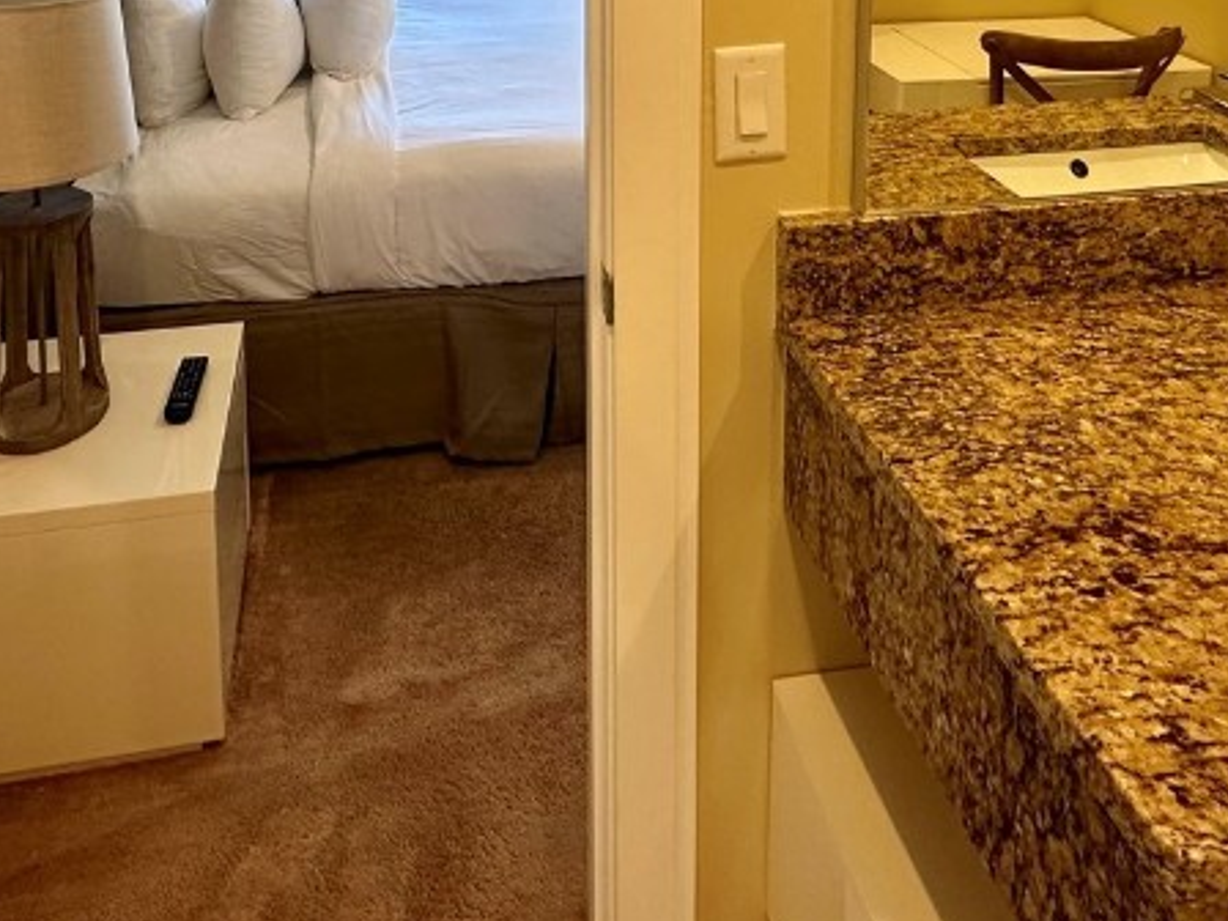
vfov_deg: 37.1
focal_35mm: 32
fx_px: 1135
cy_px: -93
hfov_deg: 56.8
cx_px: 570
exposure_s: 1/120
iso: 200
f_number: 2.2
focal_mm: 2.22
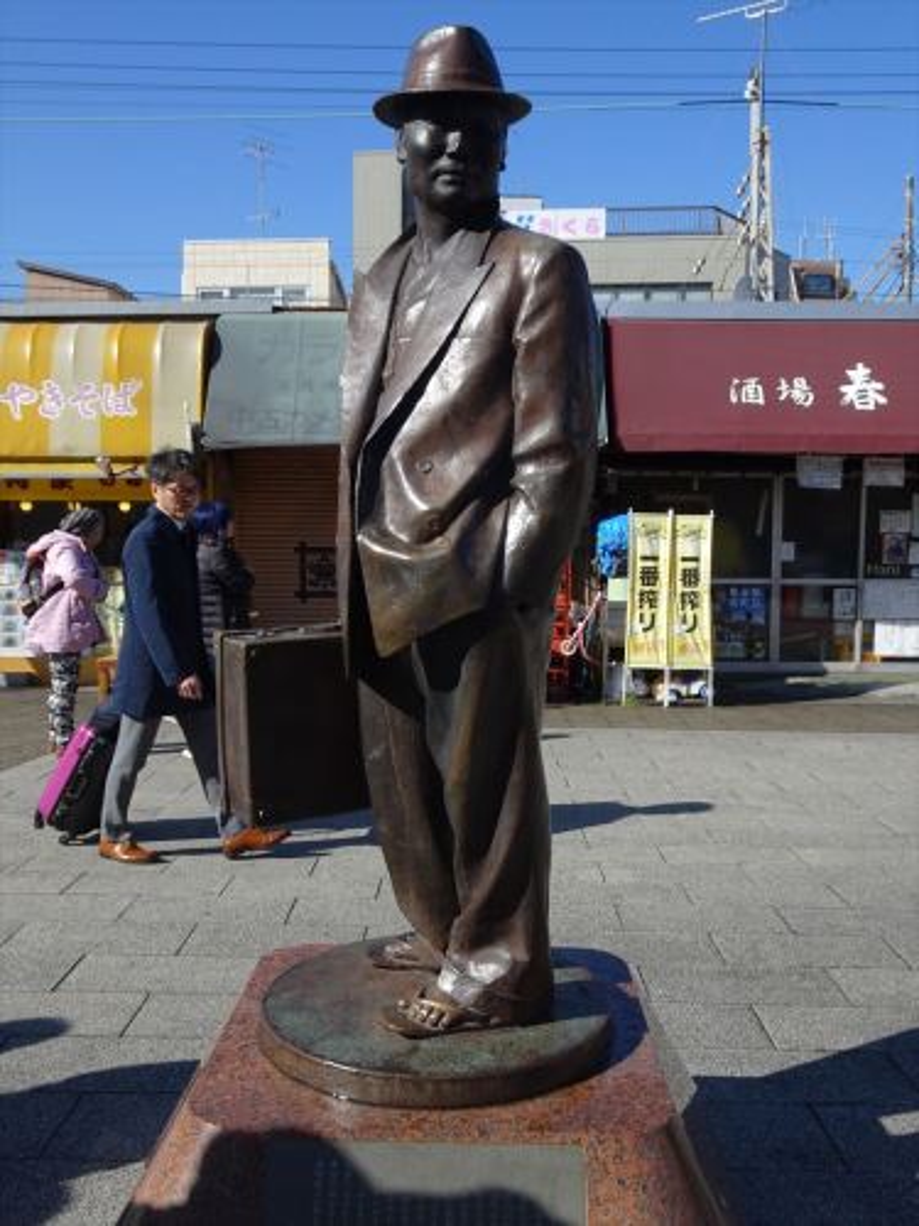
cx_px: 460
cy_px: 613
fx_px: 1133
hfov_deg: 44.2
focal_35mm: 32
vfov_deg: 56.8
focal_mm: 5.43
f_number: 4
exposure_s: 1/800
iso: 80
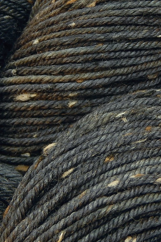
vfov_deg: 8.1
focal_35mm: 253
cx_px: 101
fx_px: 1697
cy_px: 130
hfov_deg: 5.4
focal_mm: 23.4
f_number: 4.8
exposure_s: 1/8
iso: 125
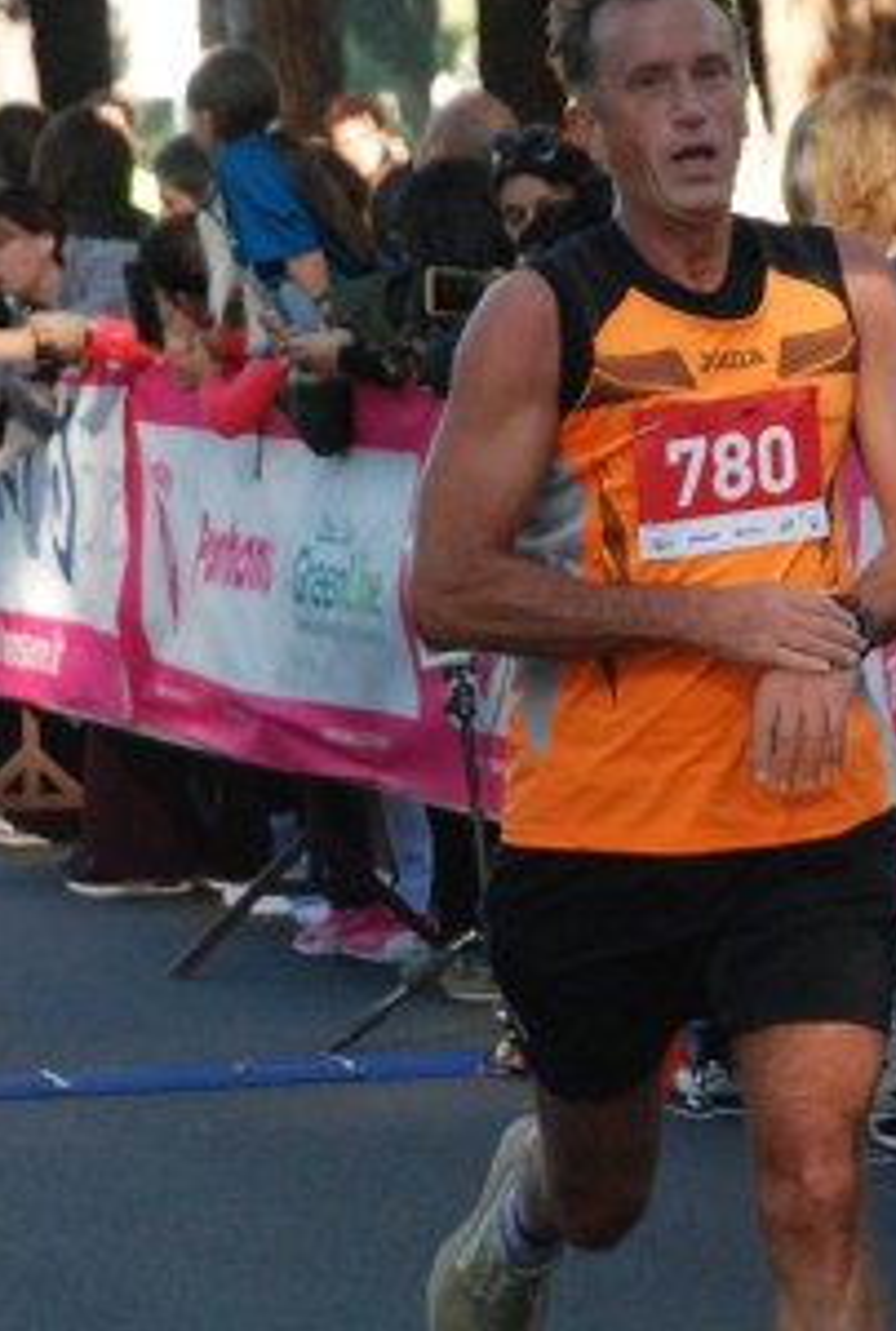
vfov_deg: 6.8
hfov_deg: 4.6
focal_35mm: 300
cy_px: 679
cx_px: 885
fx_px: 11122
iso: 1000
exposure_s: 1/320
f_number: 5.6
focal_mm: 100
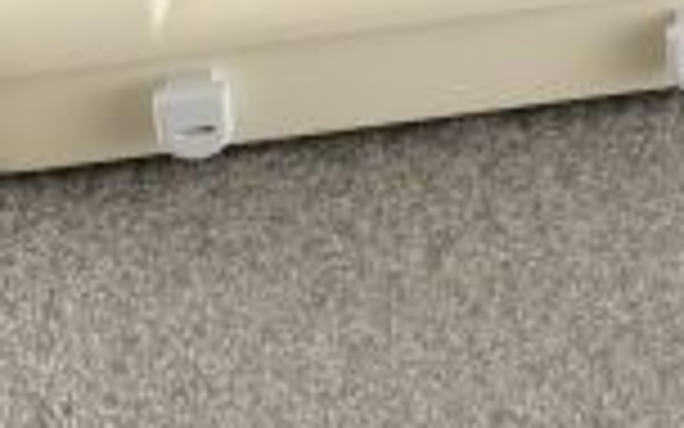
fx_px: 3747
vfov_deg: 6.3
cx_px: 770
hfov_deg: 10.3
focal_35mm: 201
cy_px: -426
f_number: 11
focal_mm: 50
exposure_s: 1/125
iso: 1600
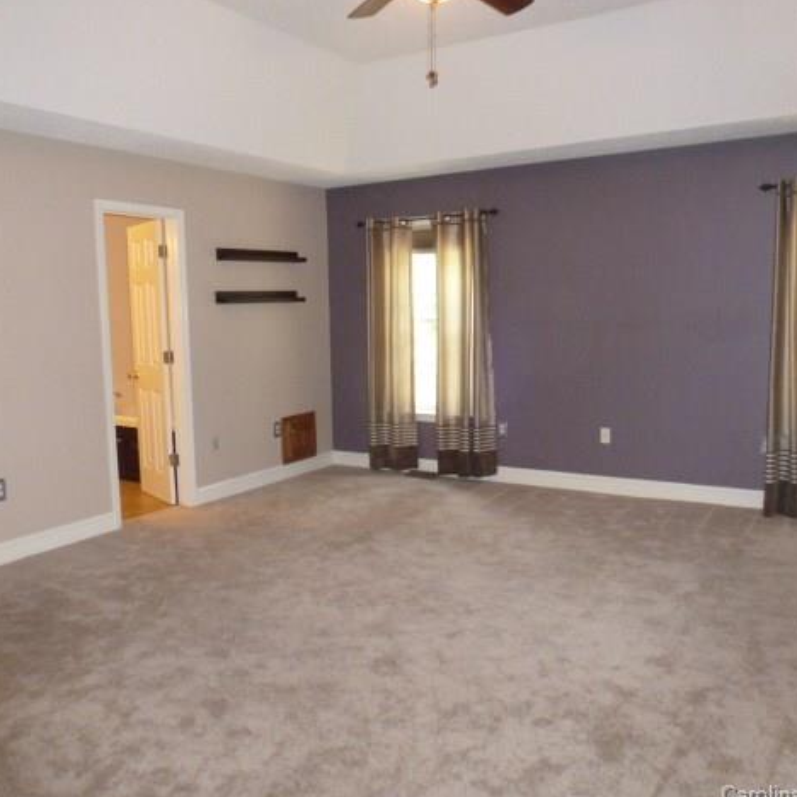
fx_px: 755
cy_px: 402
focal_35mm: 29
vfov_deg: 55.6
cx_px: 371
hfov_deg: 55.6
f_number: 3.3
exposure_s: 1/60
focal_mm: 4.3
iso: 640
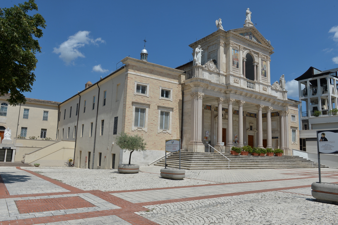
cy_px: 112
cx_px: 169
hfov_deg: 65.5
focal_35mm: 28
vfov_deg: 46.4
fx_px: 263
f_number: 11
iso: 100
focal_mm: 28
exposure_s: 1/250
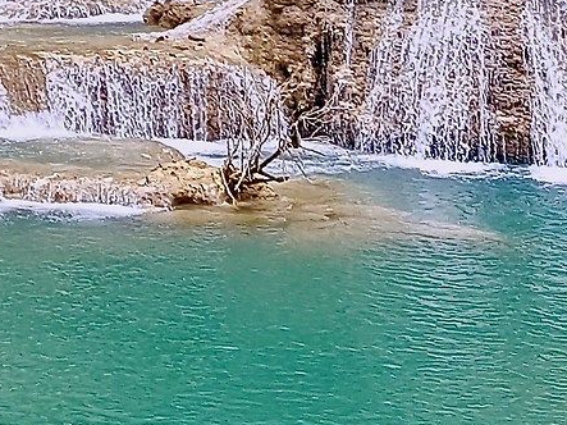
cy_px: -443
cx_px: -283
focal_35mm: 141
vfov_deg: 9.7
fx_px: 2309
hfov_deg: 13.2
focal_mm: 4.2
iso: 40
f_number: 1.7
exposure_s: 1/261
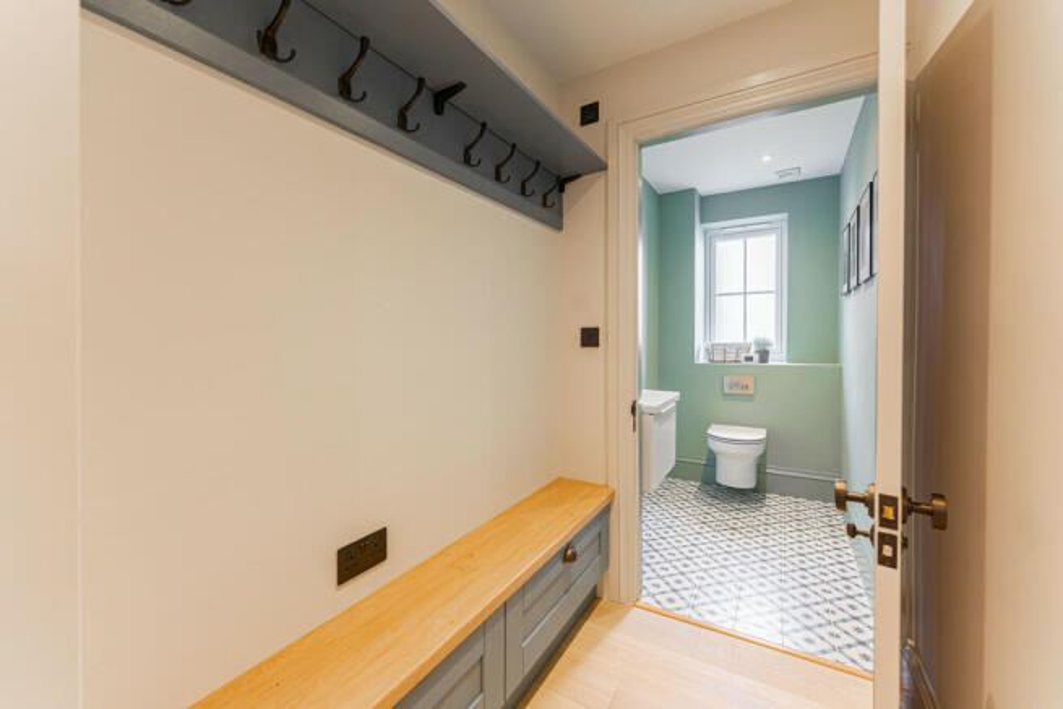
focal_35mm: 14
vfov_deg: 81.2
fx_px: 413
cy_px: 354
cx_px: 532
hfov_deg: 104.2
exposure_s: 1/25
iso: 200
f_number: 5.6
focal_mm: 14
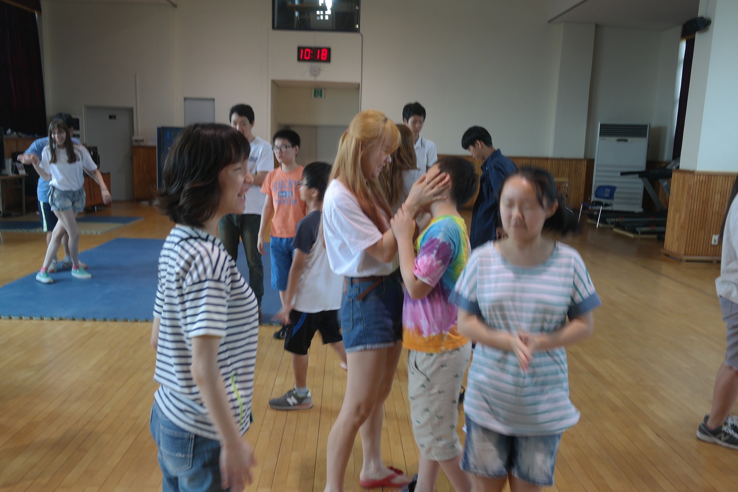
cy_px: 246
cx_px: 369
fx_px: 615
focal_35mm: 30
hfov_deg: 61.9
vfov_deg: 43.6
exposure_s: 1/40
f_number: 3.5
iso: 200
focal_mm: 20
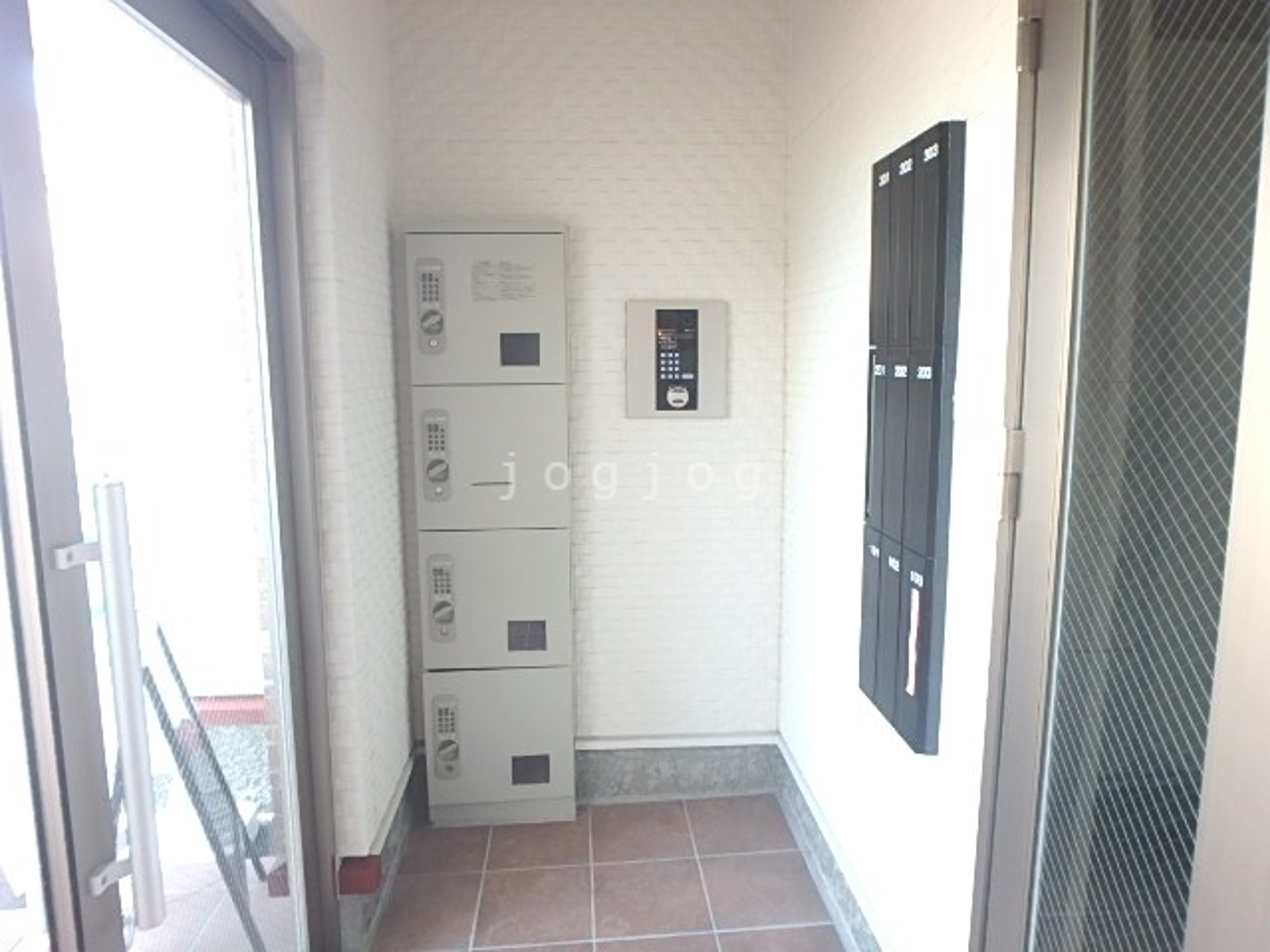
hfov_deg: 79.0
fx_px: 770
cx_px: 635
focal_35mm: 21
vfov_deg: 63.4
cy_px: 476
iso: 200
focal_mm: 3.7
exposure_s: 1/40
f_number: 3.5
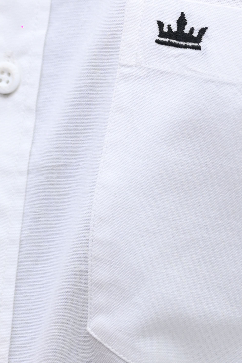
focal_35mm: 102
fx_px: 1027
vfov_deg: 19.4
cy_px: 0
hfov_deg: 13.4
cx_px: 201
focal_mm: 50
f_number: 3.2
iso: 200
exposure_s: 1/200
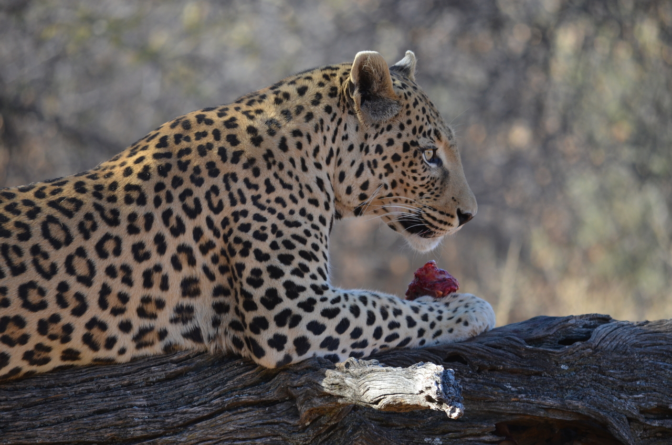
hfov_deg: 4.6
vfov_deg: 3.0
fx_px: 8383
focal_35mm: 450
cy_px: 222
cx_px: 336
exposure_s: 1/320
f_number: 5.6
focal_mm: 300
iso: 400
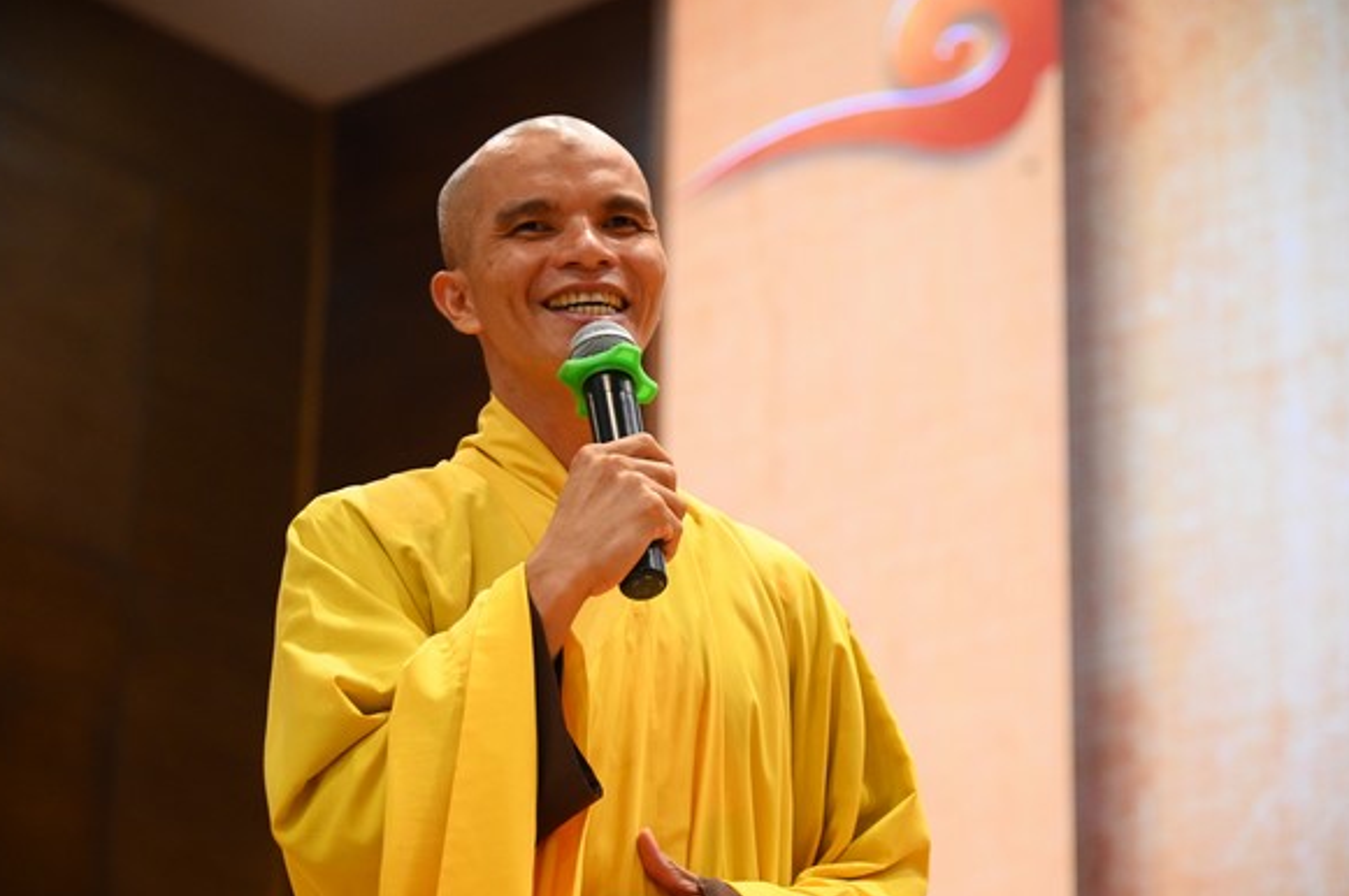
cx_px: 687
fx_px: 3855
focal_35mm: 103
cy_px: 487
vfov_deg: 13.3
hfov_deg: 19.8
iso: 4000
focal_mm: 92
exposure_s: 1/160
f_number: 4
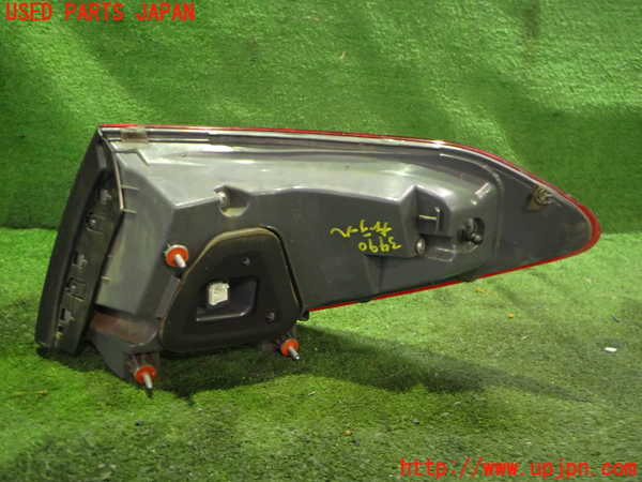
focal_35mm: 30
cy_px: 241
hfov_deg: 60.0
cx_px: 321
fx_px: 556
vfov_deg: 46.8
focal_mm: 5.4
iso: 800
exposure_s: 1/20
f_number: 2.3
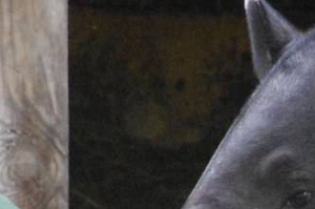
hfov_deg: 1.4
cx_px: 525
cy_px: 277
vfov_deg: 0.9
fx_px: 12712
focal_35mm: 1455
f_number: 5.6
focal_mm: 200
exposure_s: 1/250
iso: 3200
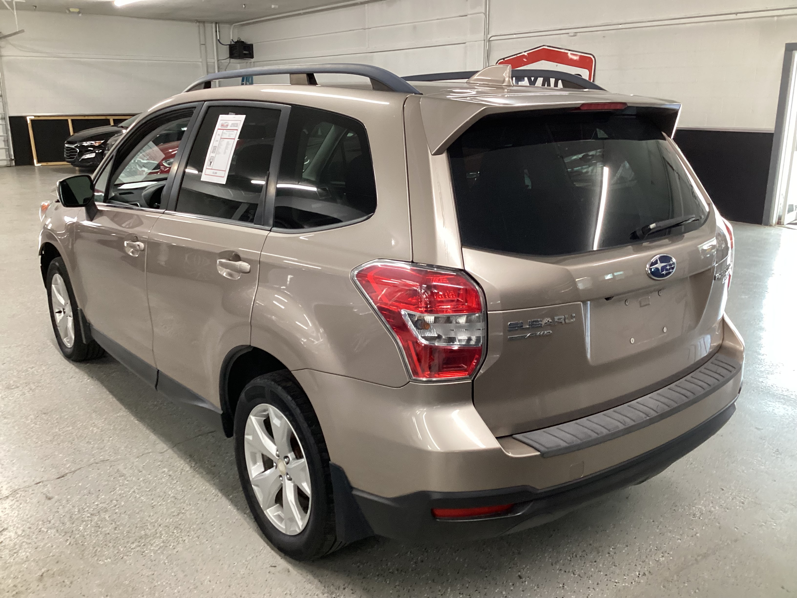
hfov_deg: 58.4
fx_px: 714
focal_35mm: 31
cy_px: 299
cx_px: 398
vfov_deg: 45.4
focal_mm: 3.3
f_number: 2.4
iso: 250
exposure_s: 1/60
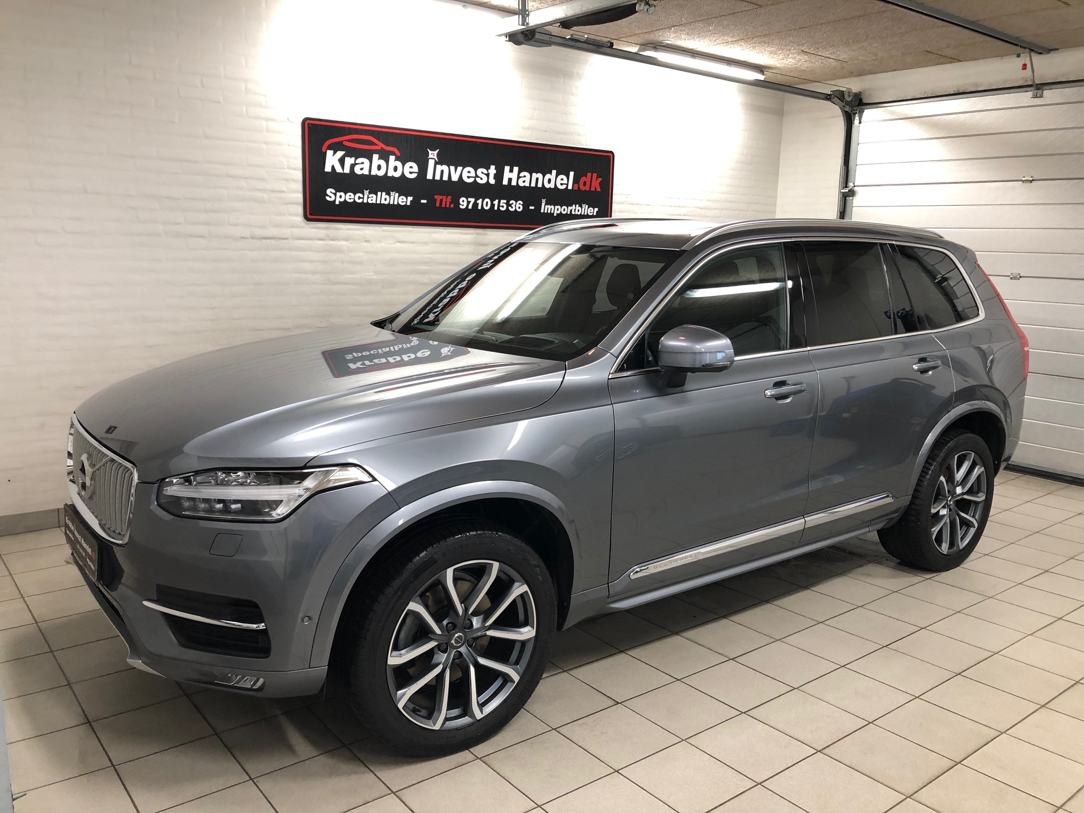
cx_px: 542
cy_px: 406
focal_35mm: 28
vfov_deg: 49.7
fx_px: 877
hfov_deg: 63.4
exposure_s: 1/17
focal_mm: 3.99
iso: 50
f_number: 1.8
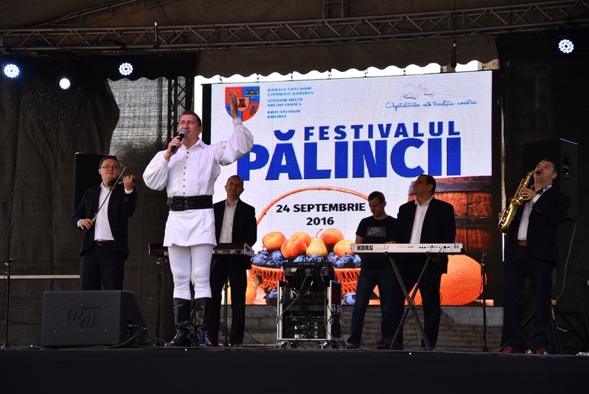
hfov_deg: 24.5
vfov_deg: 16.5
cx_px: 291
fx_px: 1359
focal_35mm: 83
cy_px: 200
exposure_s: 1/200
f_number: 4.5
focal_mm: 80
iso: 100
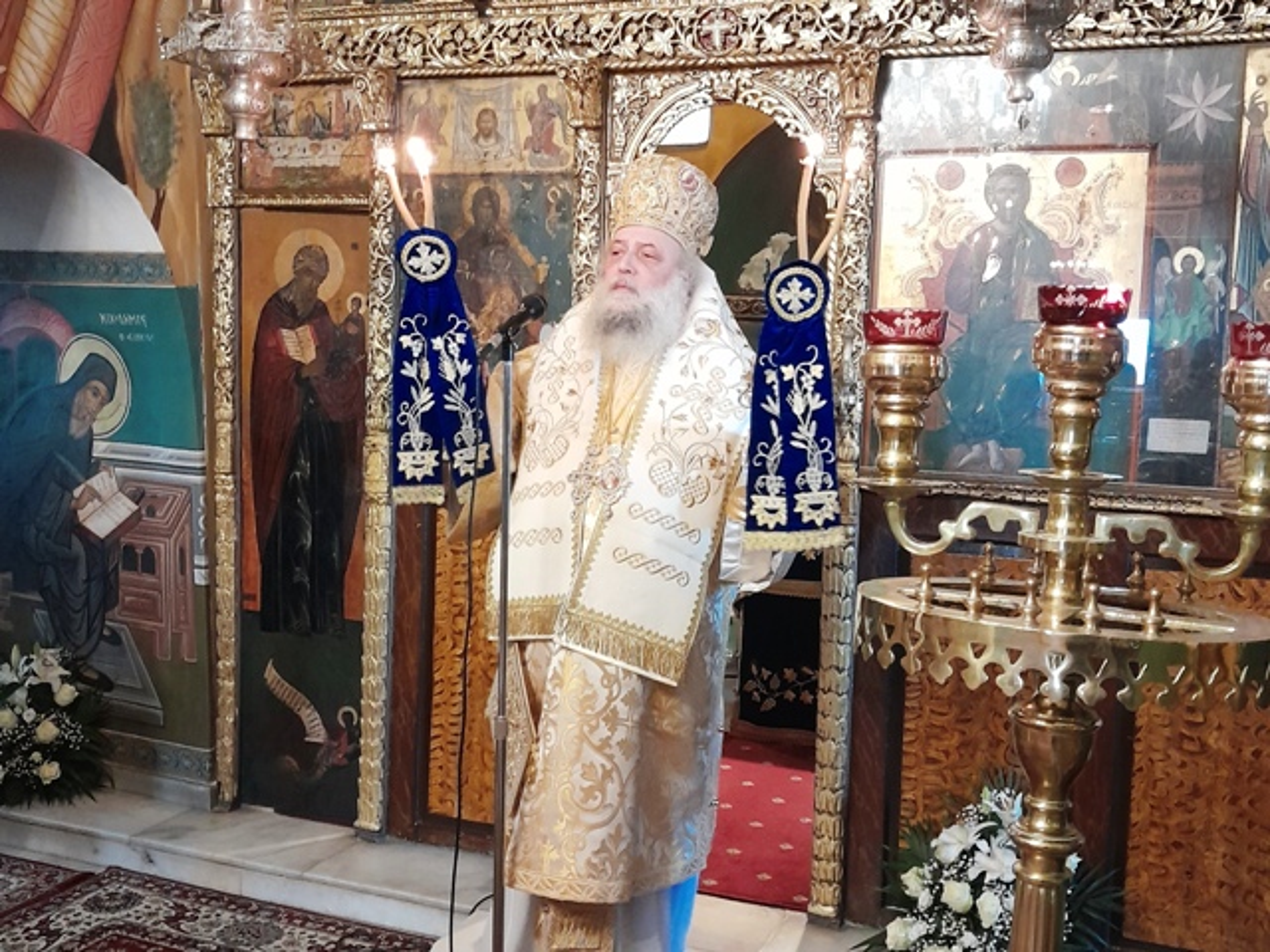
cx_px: 635
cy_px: 476
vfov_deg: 51.4
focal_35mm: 27
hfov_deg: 65.3
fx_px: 991
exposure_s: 1/25
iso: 640
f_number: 1.8
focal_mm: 4
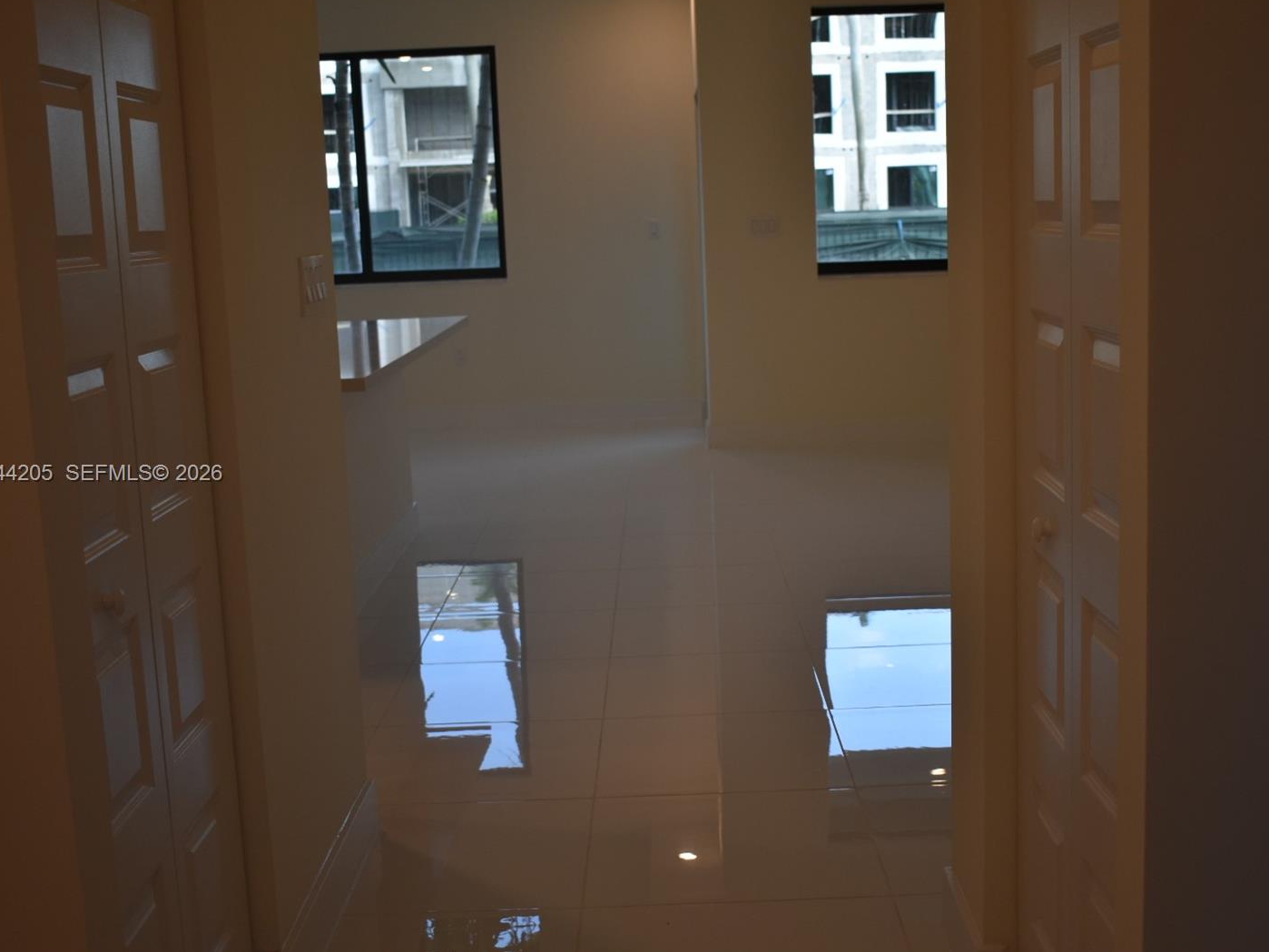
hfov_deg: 42.4
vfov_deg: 32.5
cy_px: 475
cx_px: 666
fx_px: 1633
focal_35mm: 45
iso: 400
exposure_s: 1/250
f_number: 4.2
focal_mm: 27
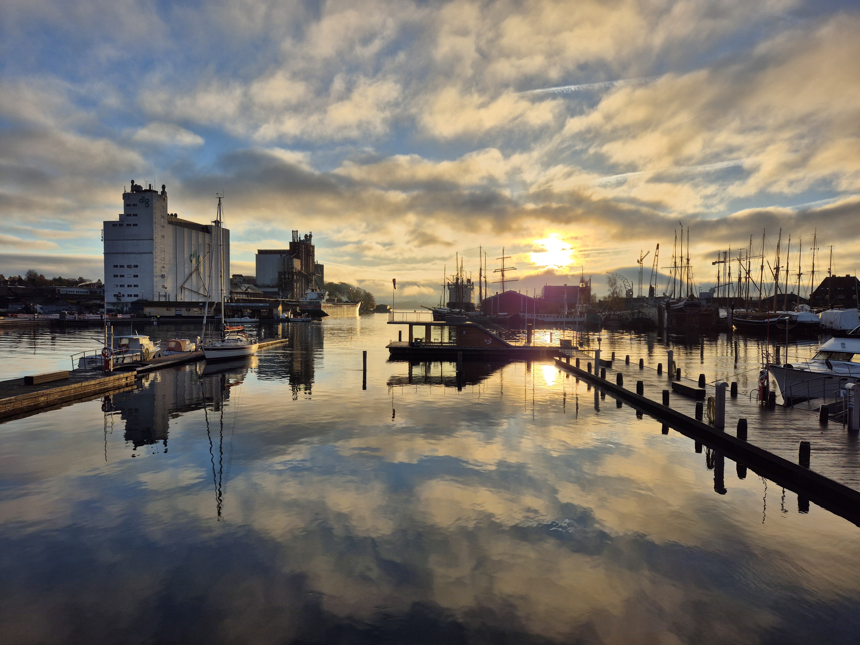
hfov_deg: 73.9
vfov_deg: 58.9
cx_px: 430
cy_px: 322
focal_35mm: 23
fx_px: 571
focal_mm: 5.4
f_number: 1.8
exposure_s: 1/5360
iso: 25
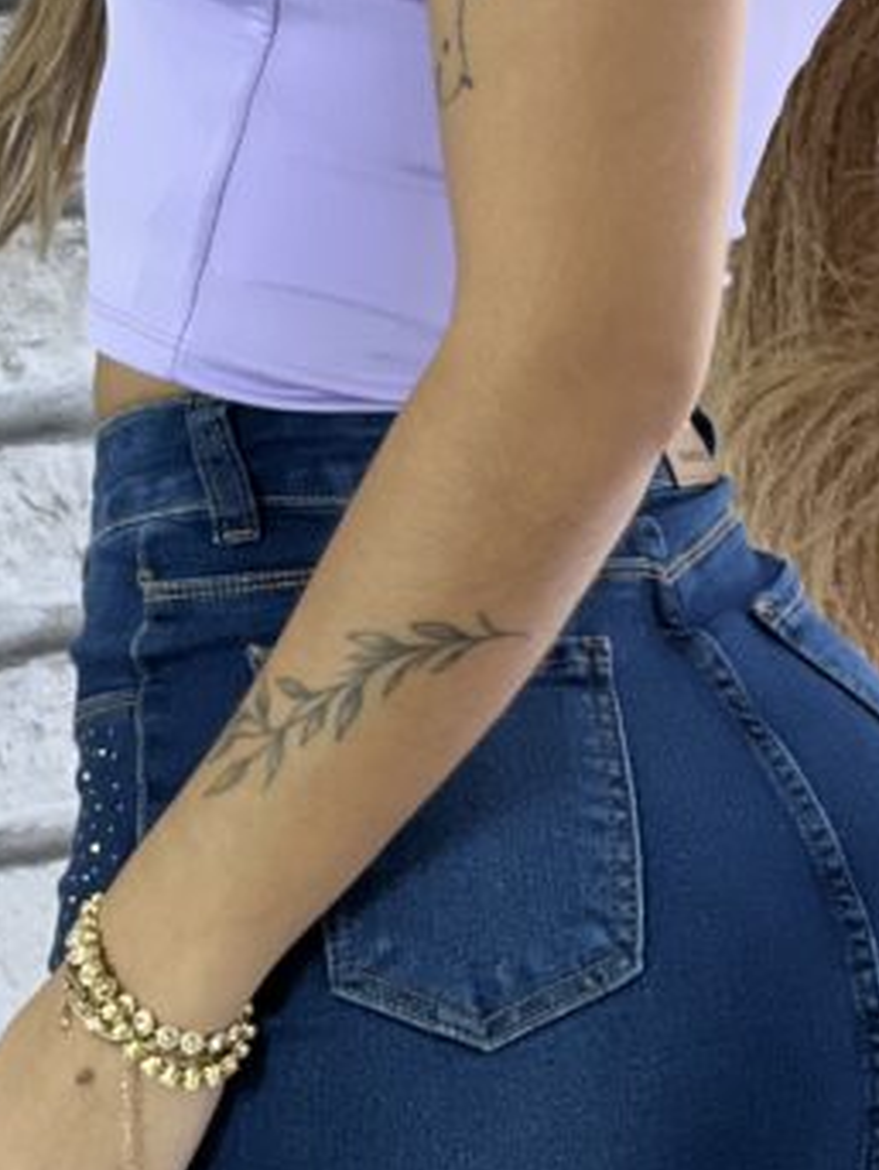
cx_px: 575
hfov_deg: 7.1
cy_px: -121
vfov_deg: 9.3
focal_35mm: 210
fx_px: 7101
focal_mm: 9
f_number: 2.8
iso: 125
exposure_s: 1/120
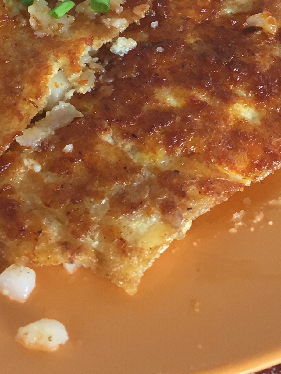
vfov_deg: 24.6
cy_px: 40
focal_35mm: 77
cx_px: 127
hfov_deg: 19.1
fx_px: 833
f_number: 2.2
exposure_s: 1/33
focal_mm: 4.15
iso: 32
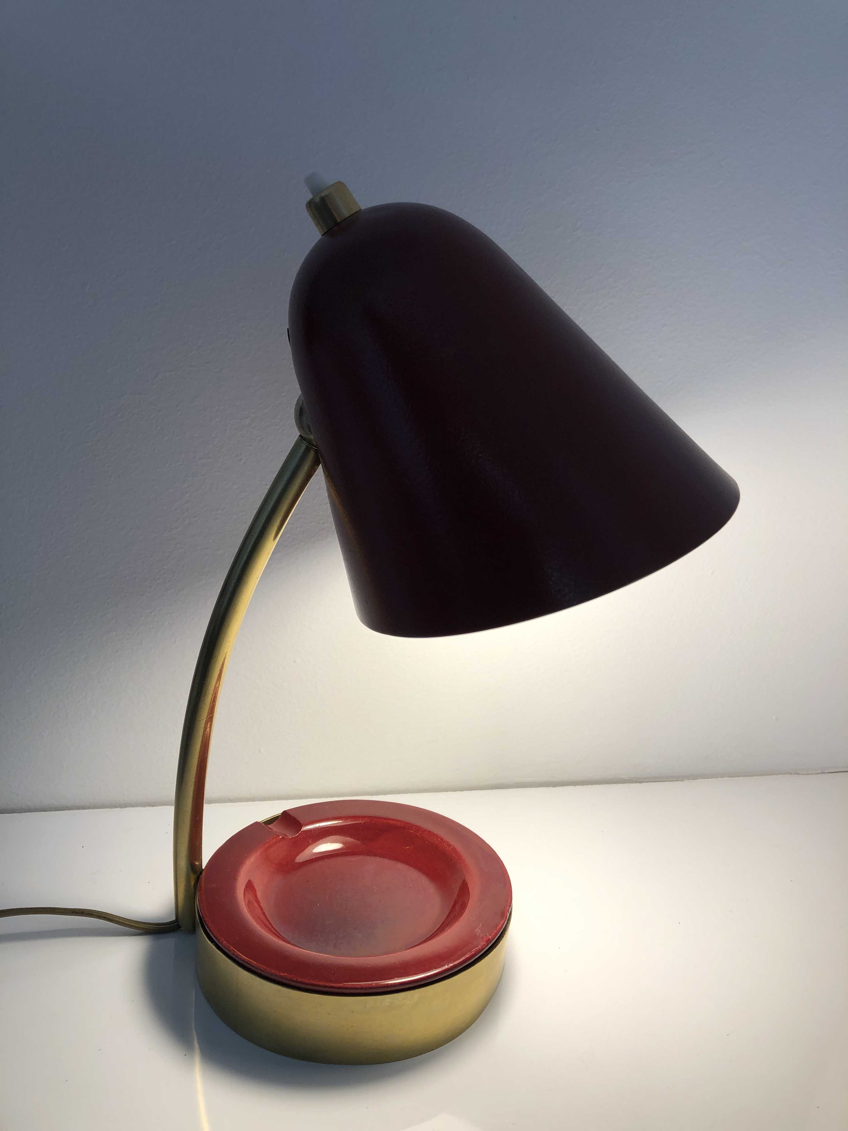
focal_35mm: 28
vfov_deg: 63.4
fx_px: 915
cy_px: 566
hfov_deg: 49.7
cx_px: 424
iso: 20
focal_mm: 3.99
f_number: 1.8
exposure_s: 1/123
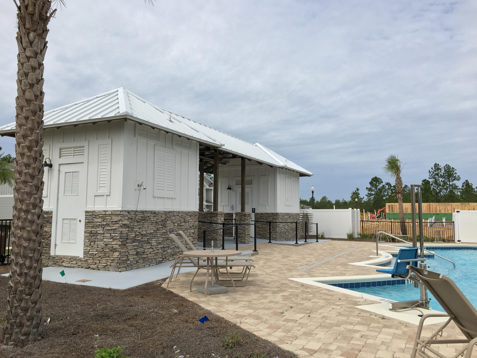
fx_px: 400
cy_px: 179
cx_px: 238
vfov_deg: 48.2
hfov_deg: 61.7
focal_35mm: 29
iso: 25
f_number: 2.2
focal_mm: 4.15
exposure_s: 1/1972
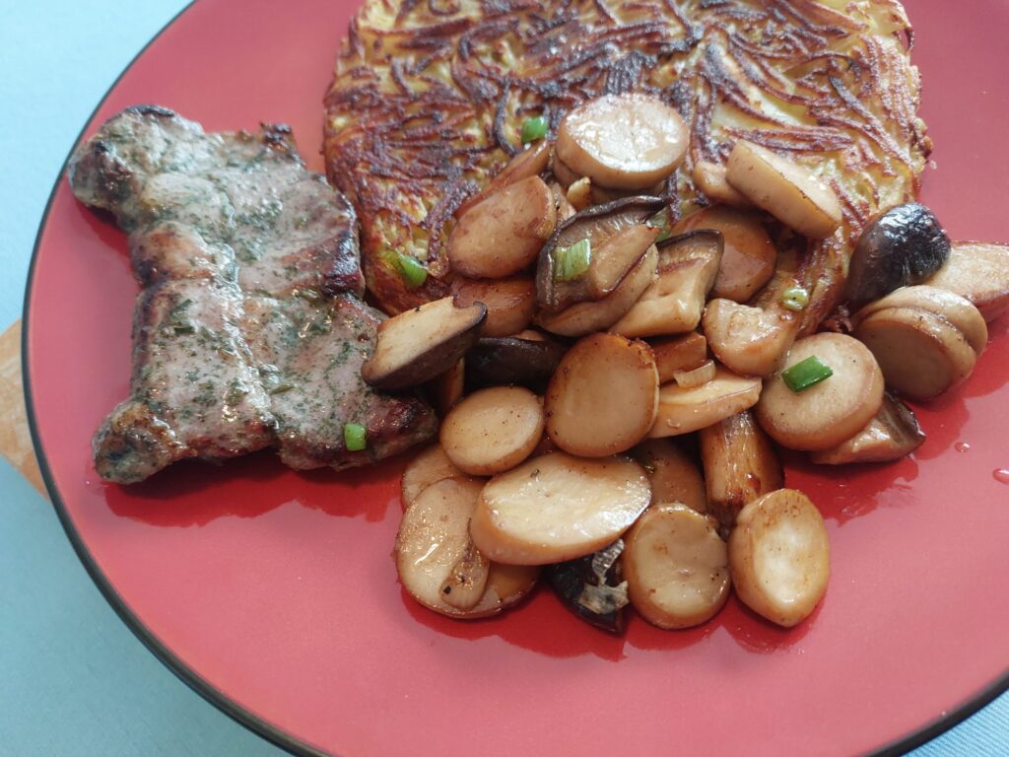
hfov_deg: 69.4
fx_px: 729
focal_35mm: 25
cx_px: 504
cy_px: 378
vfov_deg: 54.9
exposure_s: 1/50
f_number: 1.8
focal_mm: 5.23
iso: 500
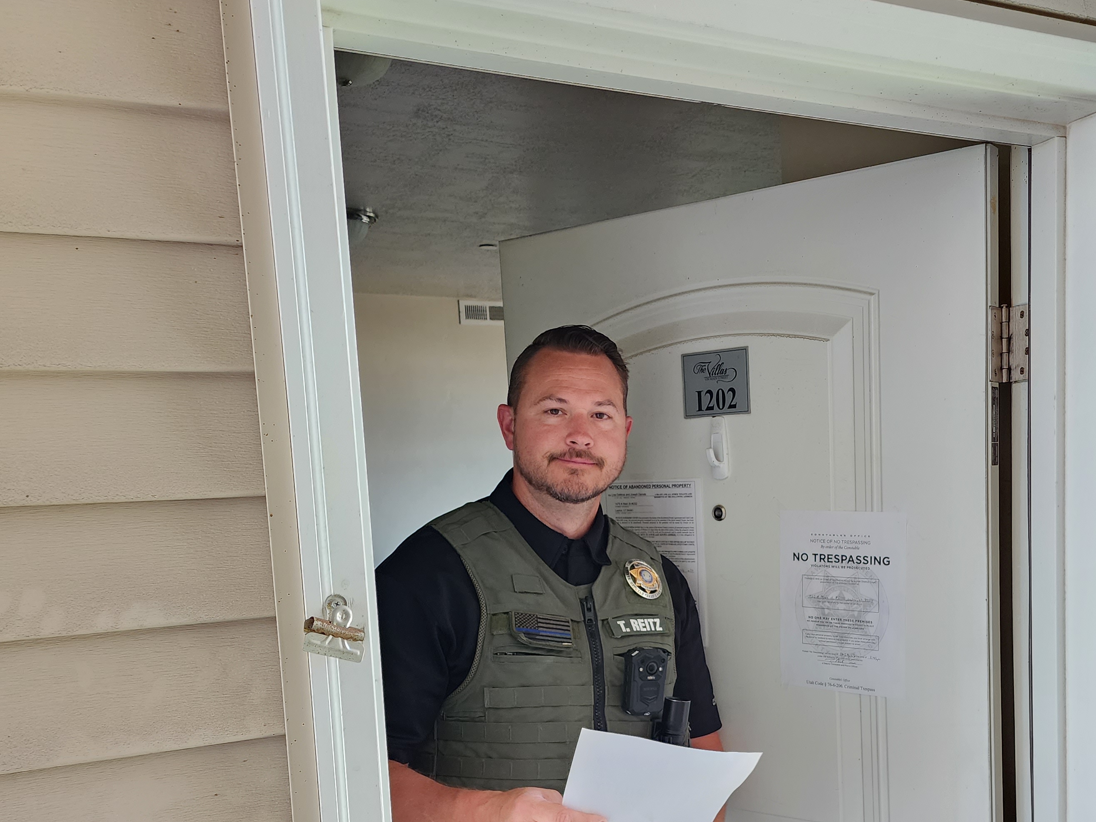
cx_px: 740
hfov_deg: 51.5
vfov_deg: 39.9
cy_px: 579
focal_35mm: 35
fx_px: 1108
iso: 500
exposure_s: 1/60
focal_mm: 6.4
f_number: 1.8
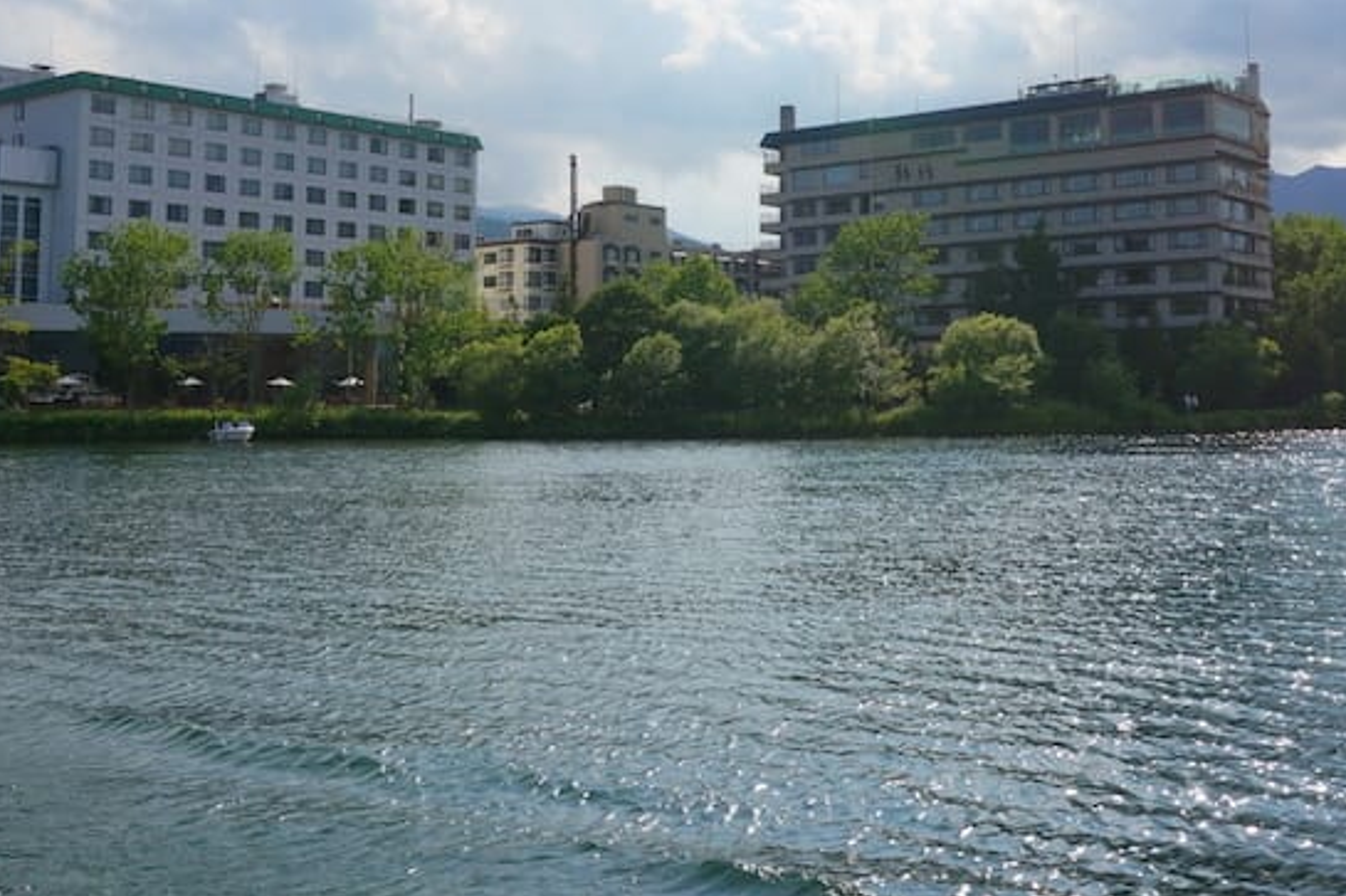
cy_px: 257
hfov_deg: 44.3
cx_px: 800
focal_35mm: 44
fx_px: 1645
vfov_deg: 30.1
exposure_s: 1/320
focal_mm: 20
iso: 100
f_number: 13
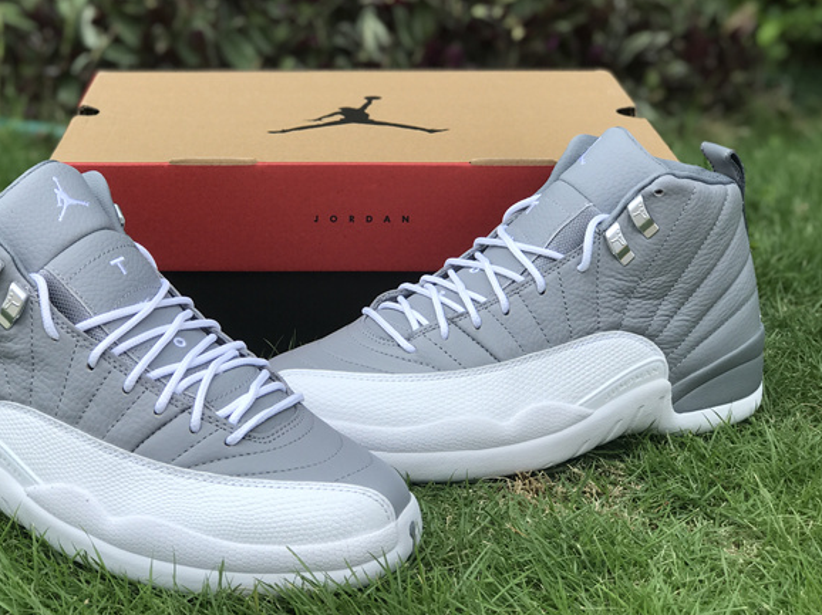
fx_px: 1733
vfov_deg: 20.1
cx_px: 314
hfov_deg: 26.6
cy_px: 262
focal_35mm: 73
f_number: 2.8
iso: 20
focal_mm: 6.6
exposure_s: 1/269
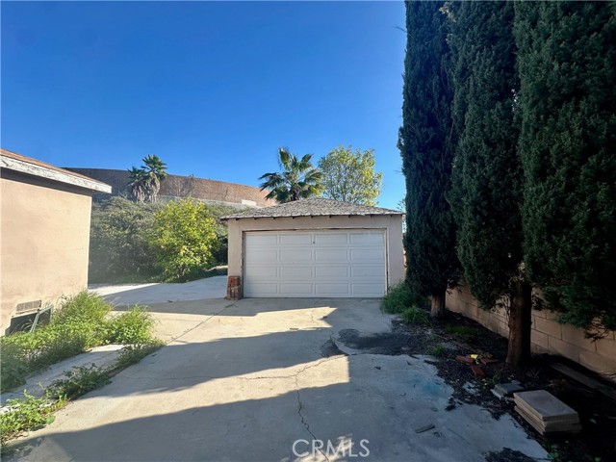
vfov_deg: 85.7
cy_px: 231
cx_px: 308
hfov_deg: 102.1
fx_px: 249
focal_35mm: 14
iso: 40
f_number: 2.2
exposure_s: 1/882
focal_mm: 2.22
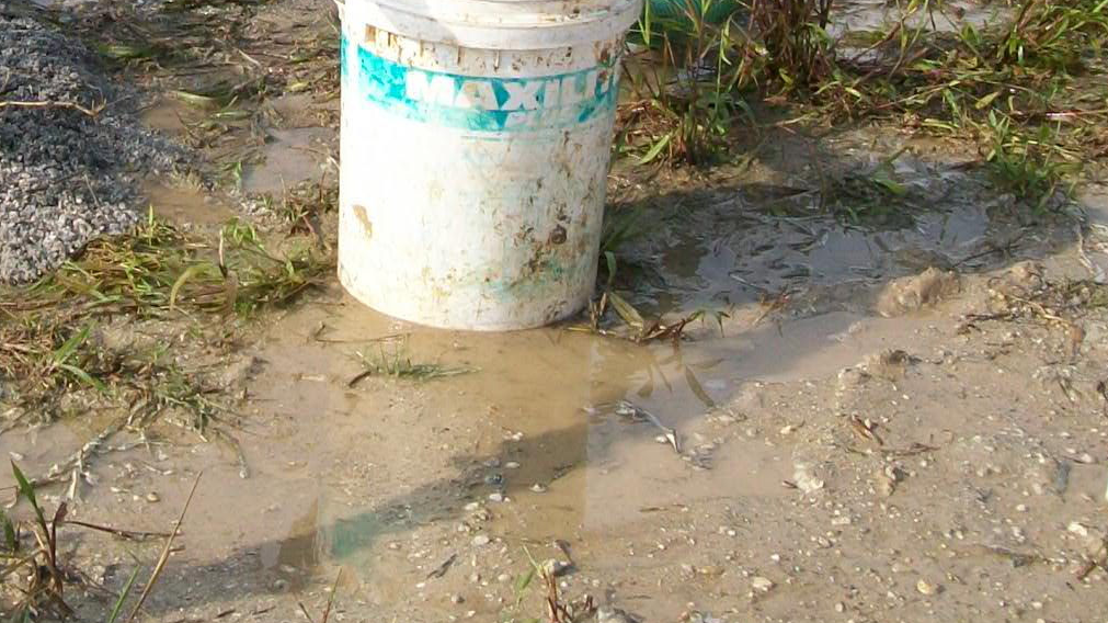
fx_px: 2790
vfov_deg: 12.5
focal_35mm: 95
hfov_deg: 21.9
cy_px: -105
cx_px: 99
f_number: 2.7
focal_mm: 6.1
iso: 64
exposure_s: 1/800
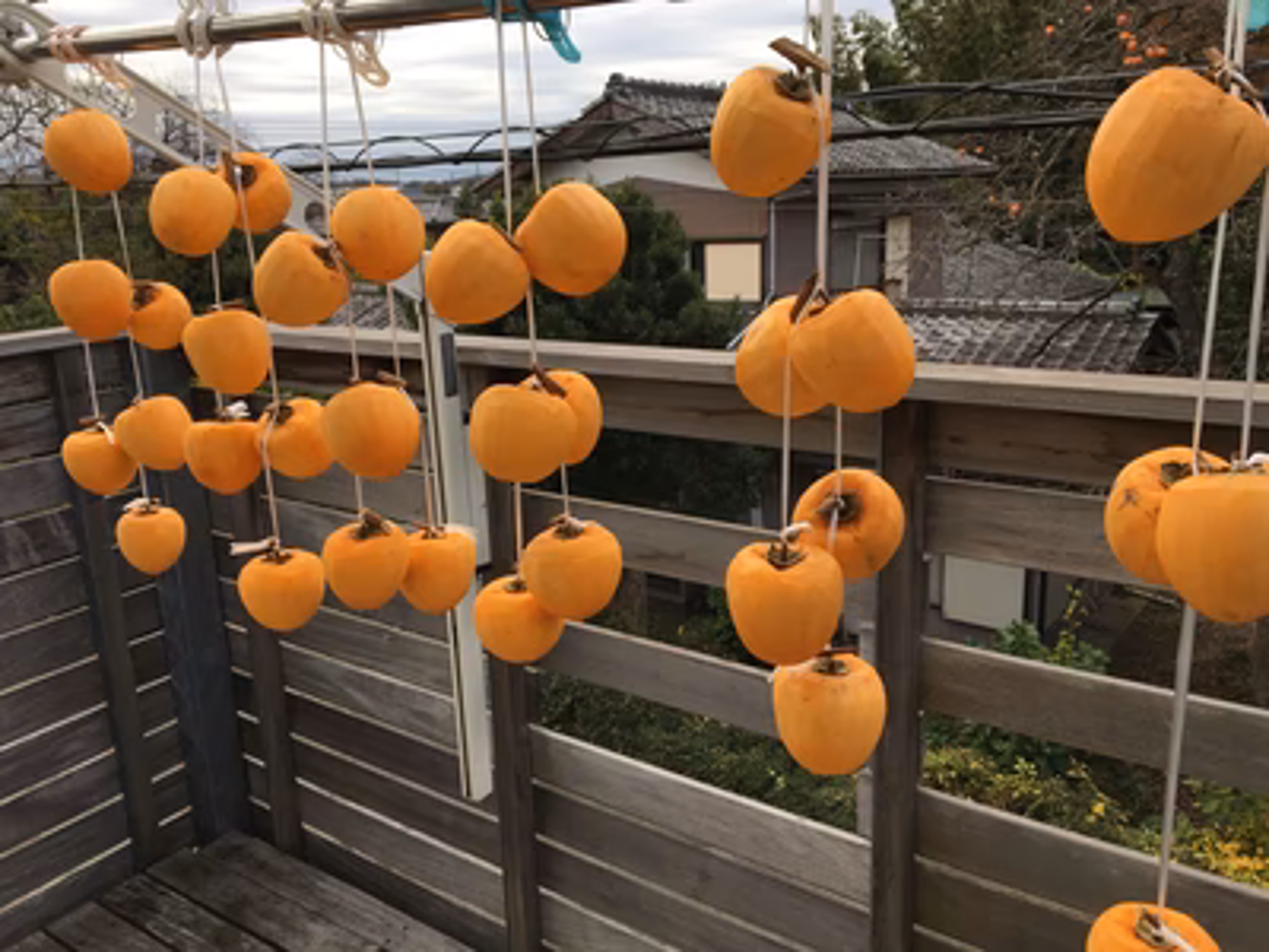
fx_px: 1063
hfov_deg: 61.7
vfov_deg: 48.2
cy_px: 476
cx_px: 634
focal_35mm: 29
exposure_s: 1/370
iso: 25
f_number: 2.2
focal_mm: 4.15
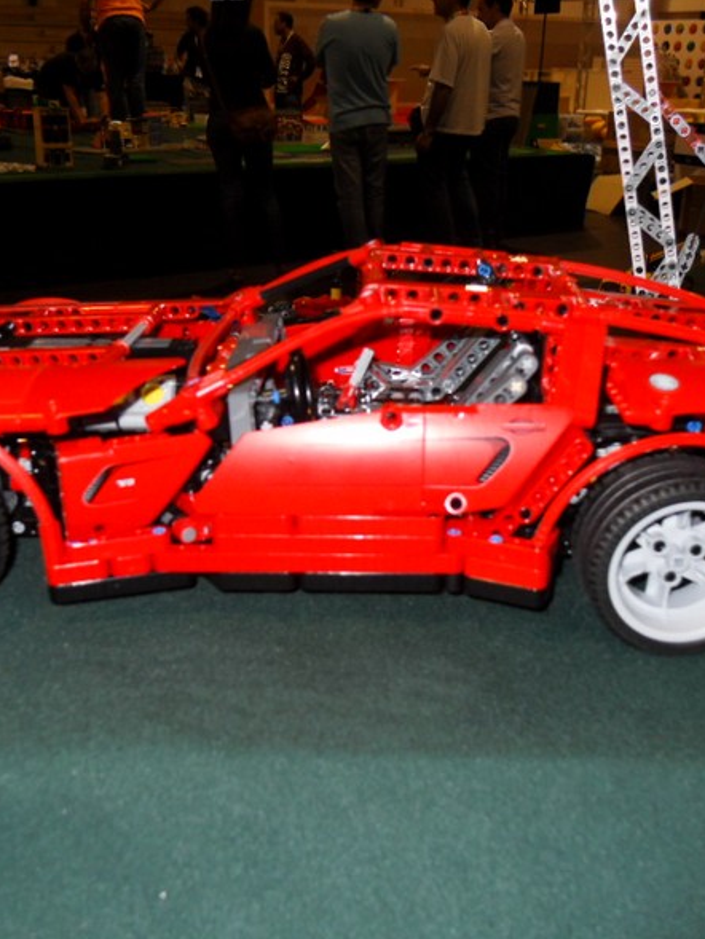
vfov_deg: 49.0
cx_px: 317
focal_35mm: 38
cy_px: 473
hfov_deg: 37.7
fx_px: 1032
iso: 200
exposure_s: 1/45
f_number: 2.8
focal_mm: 6
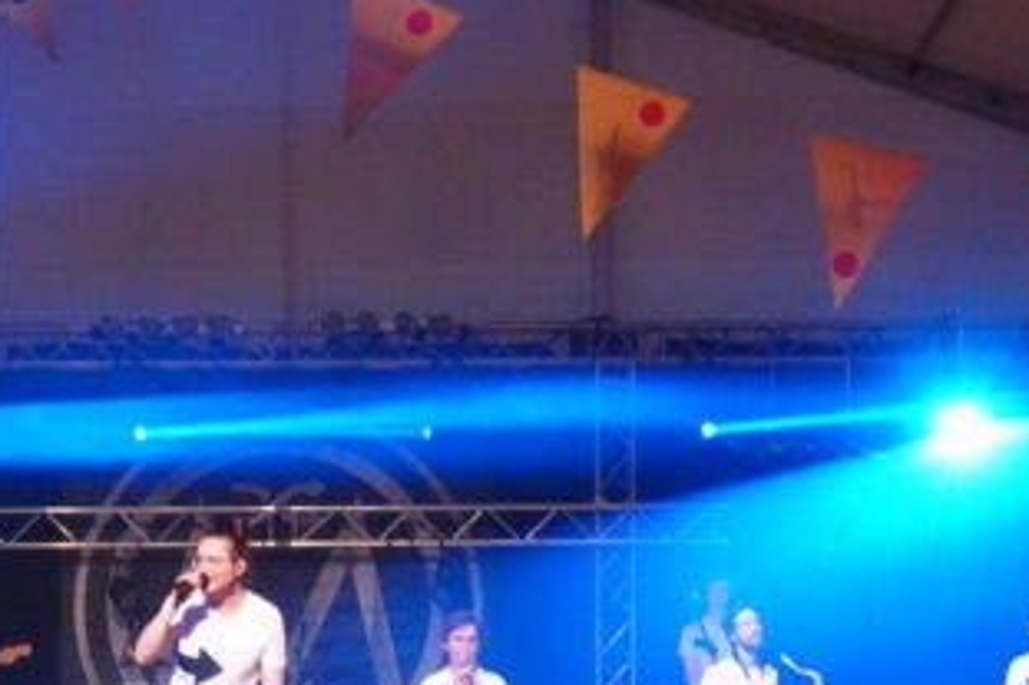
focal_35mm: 92
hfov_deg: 22.0
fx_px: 2628
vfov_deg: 14.6
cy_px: 707
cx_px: 268
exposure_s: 1/125
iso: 3200
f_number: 3.2
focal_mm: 16.31
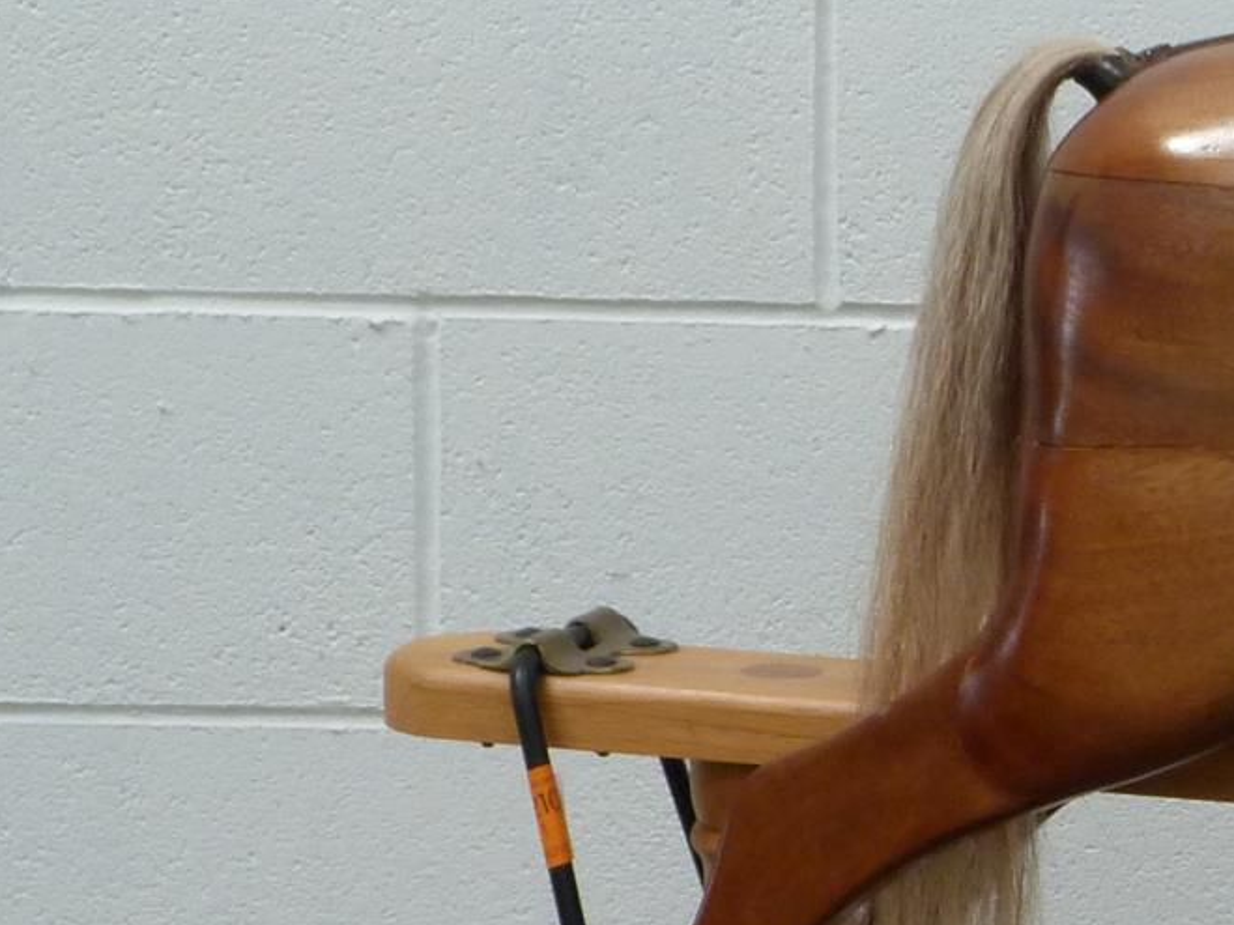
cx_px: 1743
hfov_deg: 6.8
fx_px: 10267
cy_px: 783
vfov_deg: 5.2
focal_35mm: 288
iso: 200
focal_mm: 15.8
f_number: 3.4
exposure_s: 1/60
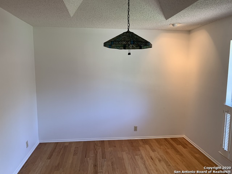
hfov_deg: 67.3
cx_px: 116
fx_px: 174
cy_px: 87
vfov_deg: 53.1
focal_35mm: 26
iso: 100
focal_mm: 4.25
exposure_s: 1/60
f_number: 1.8
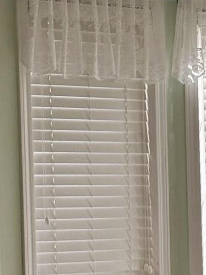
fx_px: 1579
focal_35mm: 199
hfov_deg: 7.3
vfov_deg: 9.9
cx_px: 343
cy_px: 274
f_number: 1.78
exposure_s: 1/1055
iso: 64
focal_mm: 6.76
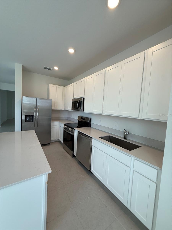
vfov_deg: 102.1
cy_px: 115
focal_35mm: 14
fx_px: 93
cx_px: 86
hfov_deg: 85.7
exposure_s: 1/120
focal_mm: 2.22
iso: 100
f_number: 2.2
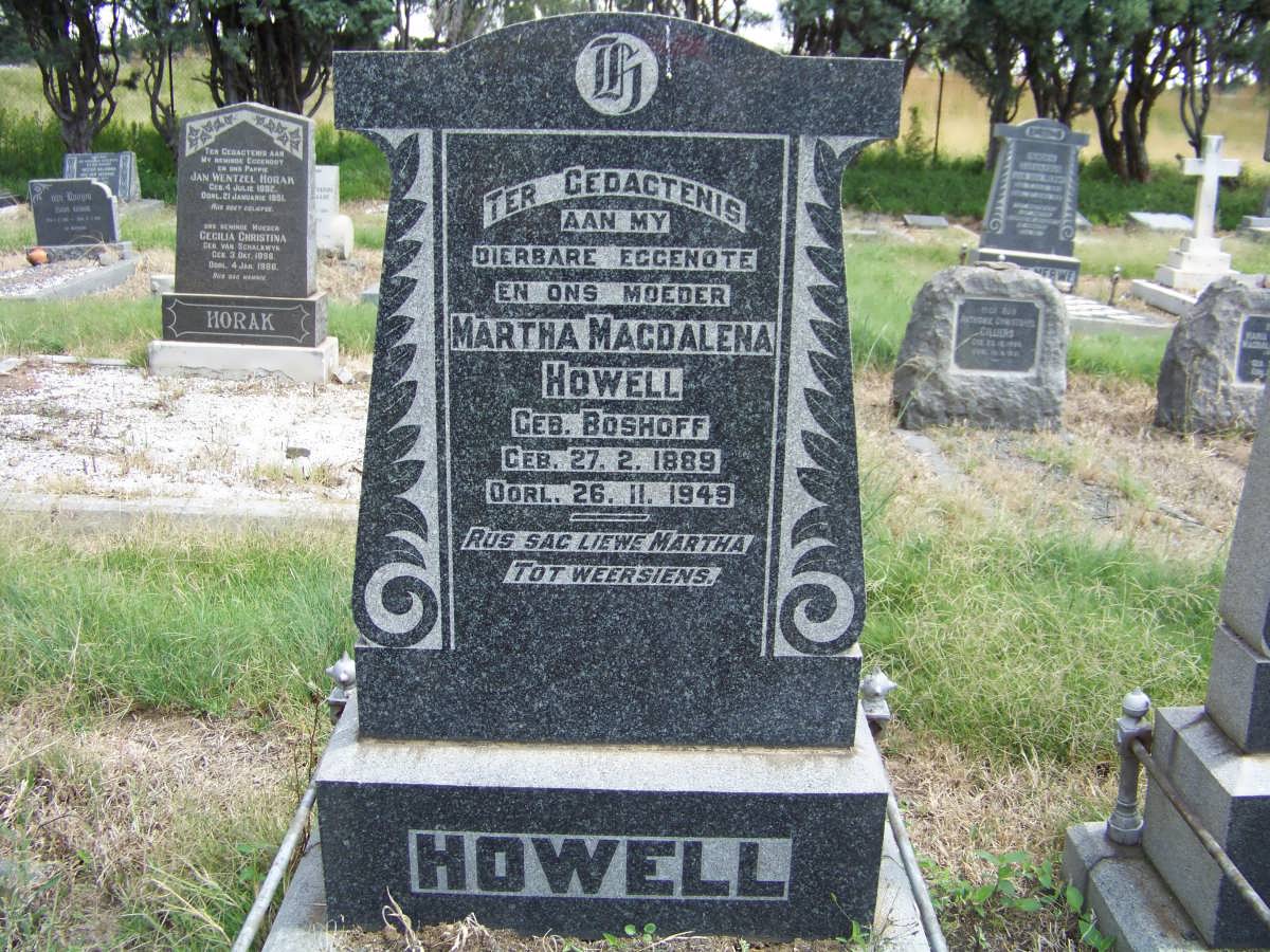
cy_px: 476
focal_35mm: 36
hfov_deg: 51.4
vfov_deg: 39.7
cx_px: 635
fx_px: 1321
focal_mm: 5.85
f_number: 2.8
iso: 64
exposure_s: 1/200
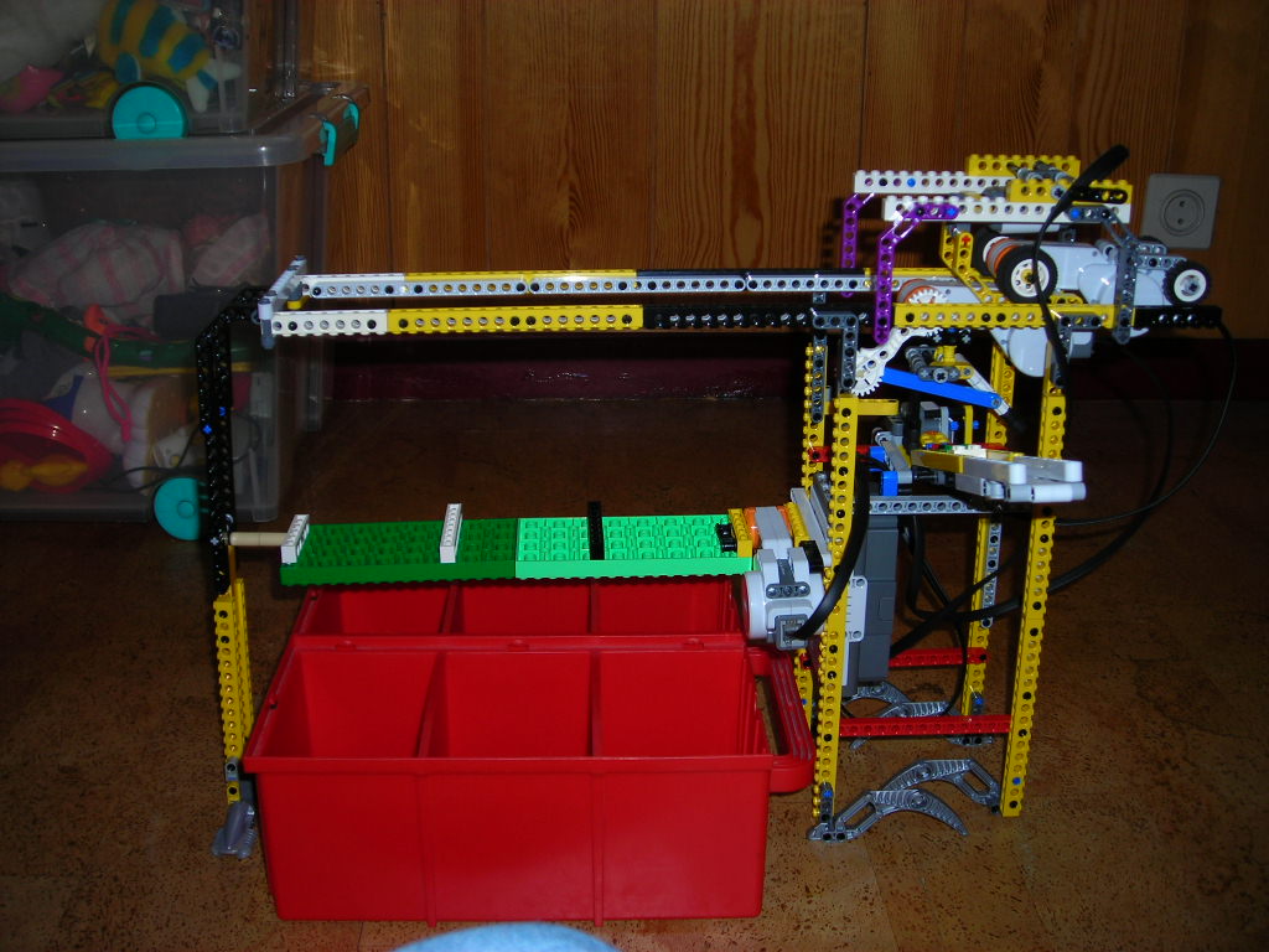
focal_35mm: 38
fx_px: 1393
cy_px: 476
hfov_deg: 49.0
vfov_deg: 37.7
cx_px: 634
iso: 50
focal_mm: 6.3
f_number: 3.2
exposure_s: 1/60.1
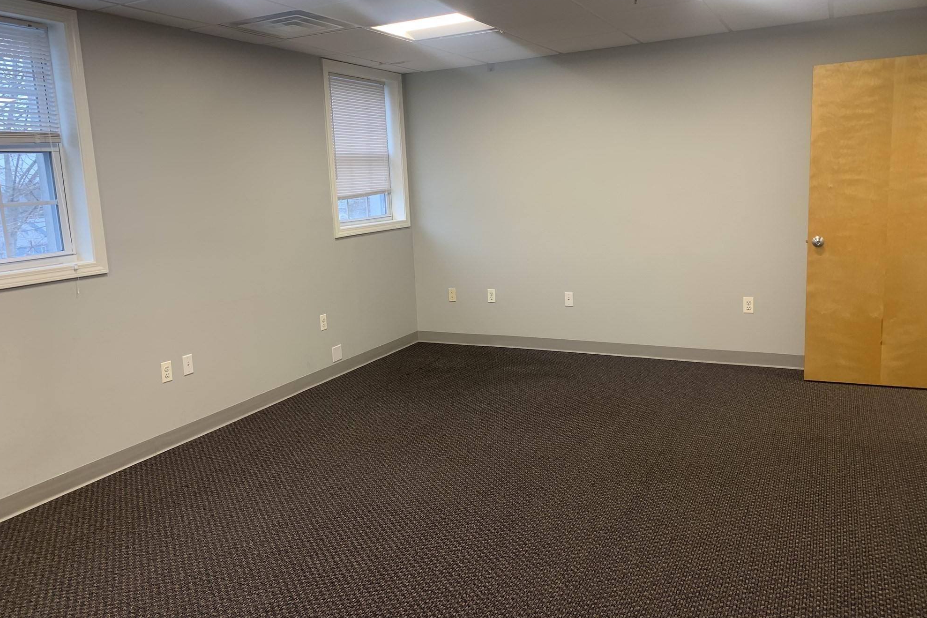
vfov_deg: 46.4
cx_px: 460
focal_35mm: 28
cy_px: 308
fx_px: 721
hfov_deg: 65.5
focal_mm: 4.25
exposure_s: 1/60
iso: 50
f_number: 1.8
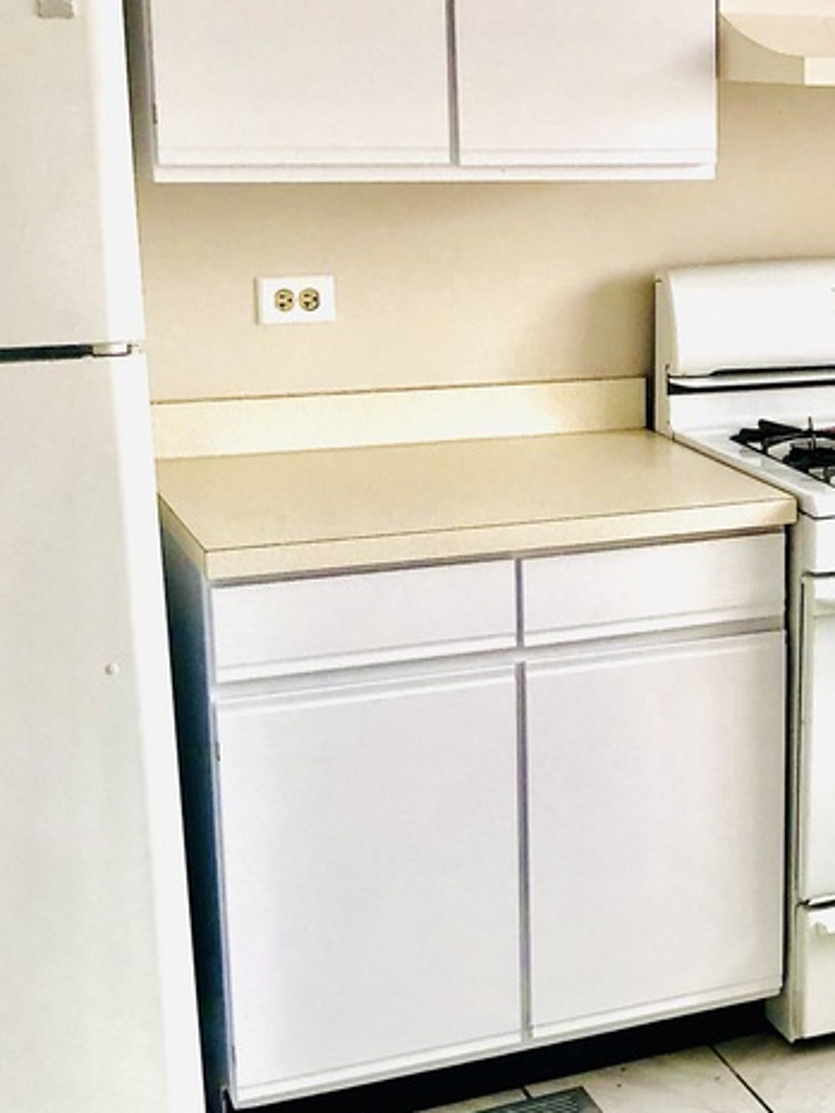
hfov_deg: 21.4
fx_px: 2090
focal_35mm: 65
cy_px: 562
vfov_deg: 29.8
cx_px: 928
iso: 32
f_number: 1.8
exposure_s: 1/30
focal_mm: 3.99
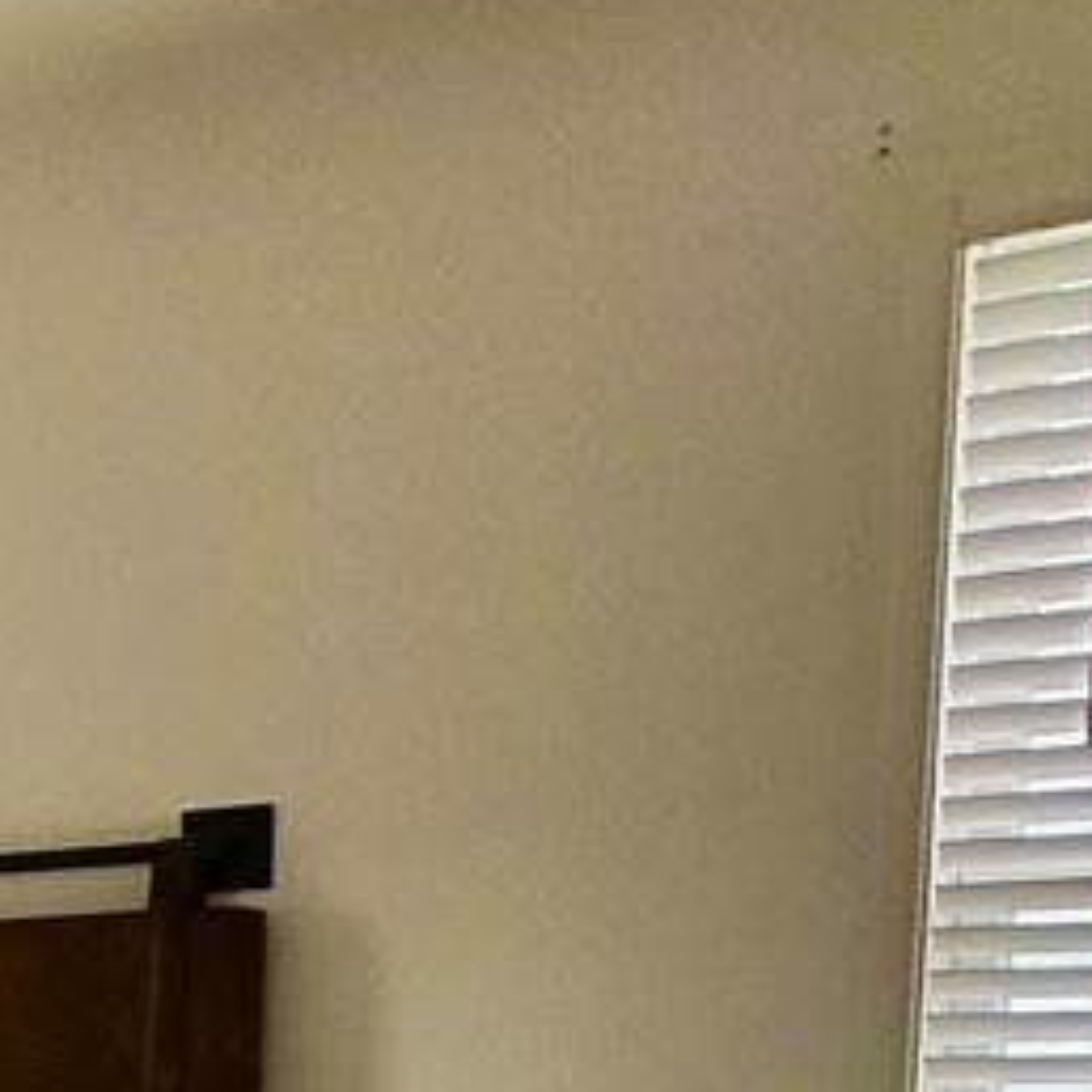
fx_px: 2463
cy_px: 1282
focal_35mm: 69
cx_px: -1155
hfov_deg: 17.2
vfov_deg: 23.1
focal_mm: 2.22
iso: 200
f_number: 2.2
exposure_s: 1/60
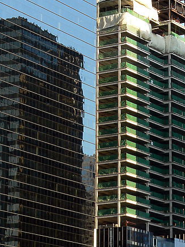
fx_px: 1177
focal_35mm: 165
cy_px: 58
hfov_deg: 9.0
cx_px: 128
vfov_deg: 11.9
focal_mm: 13.5
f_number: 4
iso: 80
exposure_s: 1/200
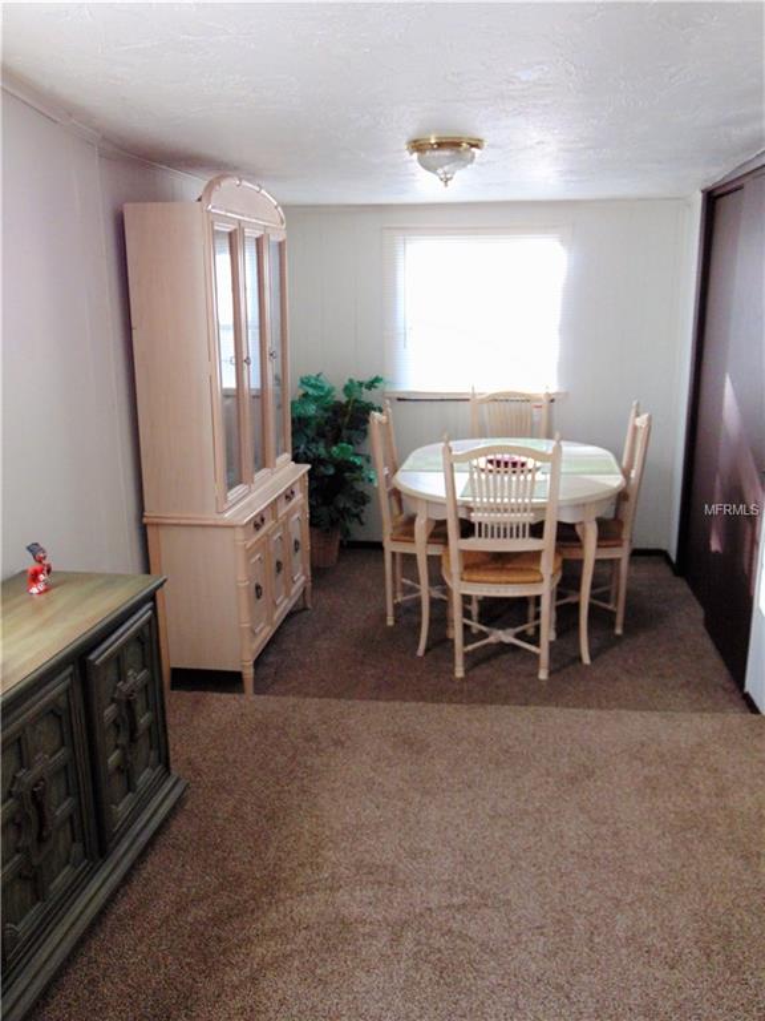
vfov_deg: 60.0
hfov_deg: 46.8
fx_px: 884
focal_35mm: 30
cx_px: 382
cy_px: 510
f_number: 3.1
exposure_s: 1/30
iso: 250
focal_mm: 5.4
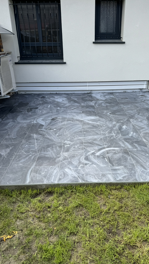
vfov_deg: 69.9
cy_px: 130
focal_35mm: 27
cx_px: 86
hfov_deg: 42.8
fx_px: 190
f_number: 1.78
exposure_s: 1/1425
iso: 80
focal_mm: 6.76
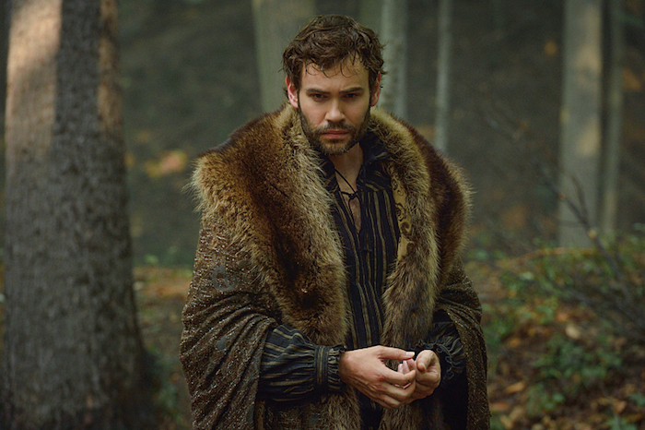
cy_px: 215
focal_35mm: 195
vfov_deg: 7.0
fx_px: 3492
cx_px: 322
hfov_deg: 10.6
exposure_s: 1/160
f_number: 6.3
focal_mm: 195
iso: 800
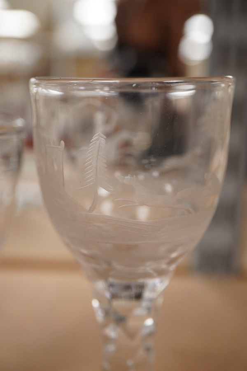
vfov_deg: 43.6
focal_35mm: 45
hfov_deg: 29.9
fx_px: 463
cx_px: 124
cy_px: 186
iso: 1250
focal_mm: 30
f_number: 8
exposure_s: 1/125
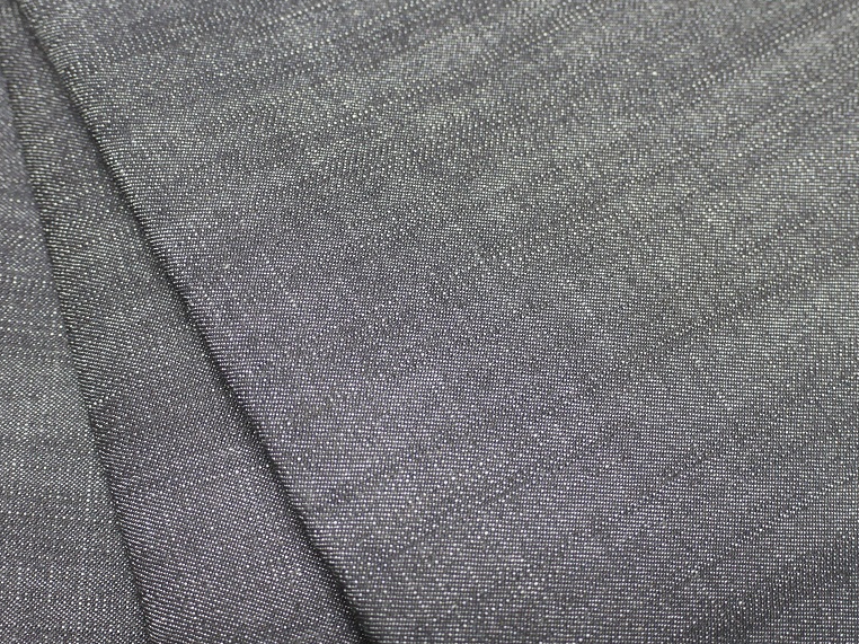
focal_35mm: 52
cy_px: 320
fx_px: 1290
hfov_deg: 36.8
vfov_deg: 28.0
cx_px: 478
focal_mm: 22
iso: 400
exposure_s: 1/5
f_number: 4.6
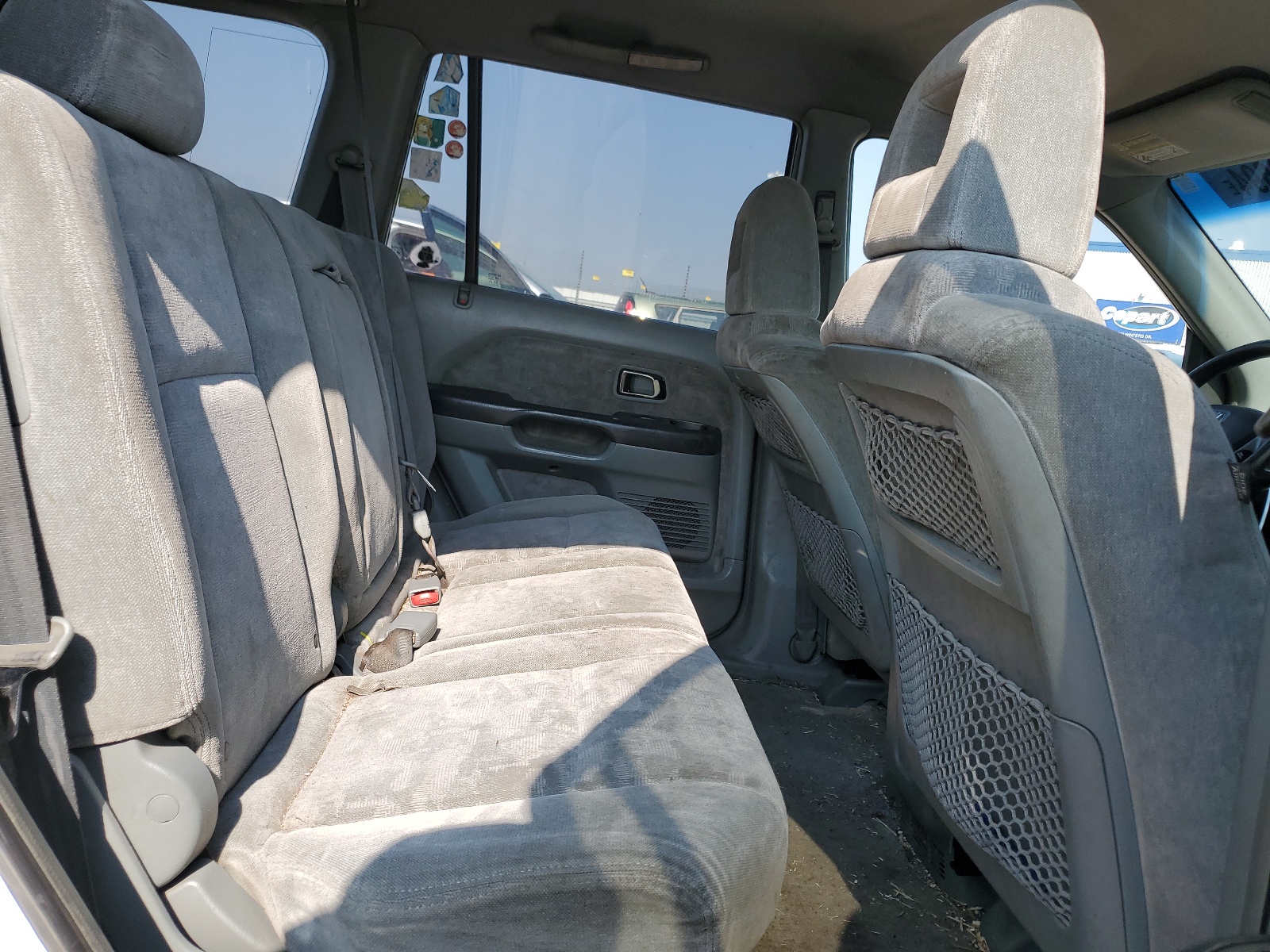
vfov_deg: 53.1
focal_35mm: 26
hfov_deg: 67.3
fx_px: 954
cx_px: 635
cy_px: 476
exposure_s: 1/1111
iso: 50
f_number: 1.5
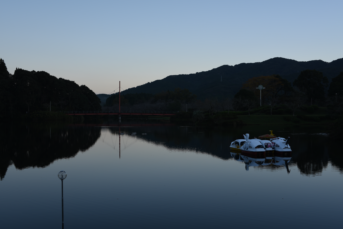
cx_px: 172
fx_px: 429
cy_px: 114
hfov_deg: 43.6
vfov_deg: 29.9
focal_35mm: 45
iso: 64
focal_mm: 45
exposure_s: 1/25
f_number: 8
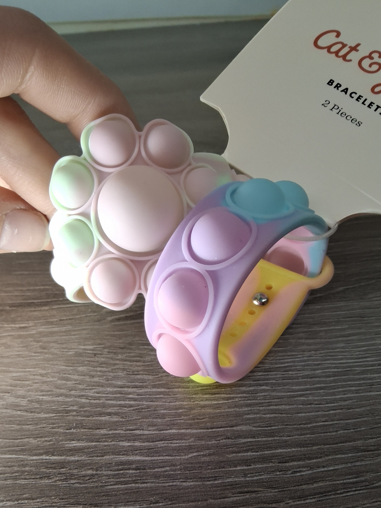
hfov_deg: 53.1
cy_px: 263
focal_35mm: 26
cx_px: 185
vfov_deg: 67.3
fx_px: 382
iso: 100
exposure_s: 1/120
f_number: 2
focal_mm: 3.08
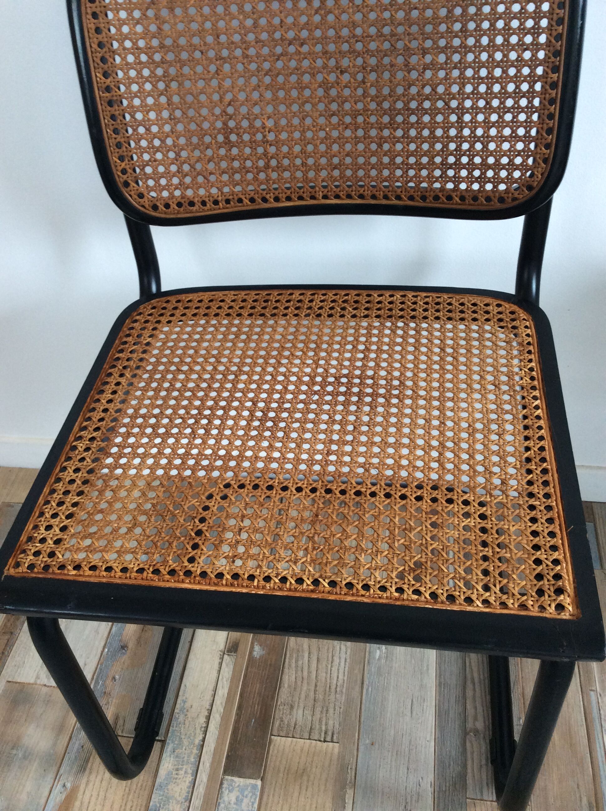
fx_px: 749
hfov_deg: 44.1
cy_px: 406
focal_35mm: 32
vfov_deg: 56.9
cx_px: 303
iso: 80
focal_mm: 3.3
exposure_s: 1/25
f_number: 2.4
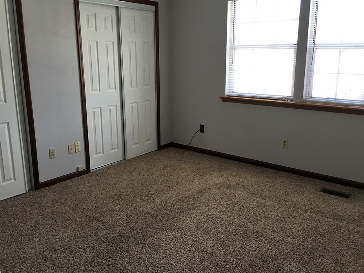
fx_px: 336
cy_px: 131
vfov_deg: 44.2
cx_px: 174
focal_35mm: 32
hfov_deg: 56.8
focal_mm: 4.15
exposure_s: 1/30
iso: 25
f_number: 2.2
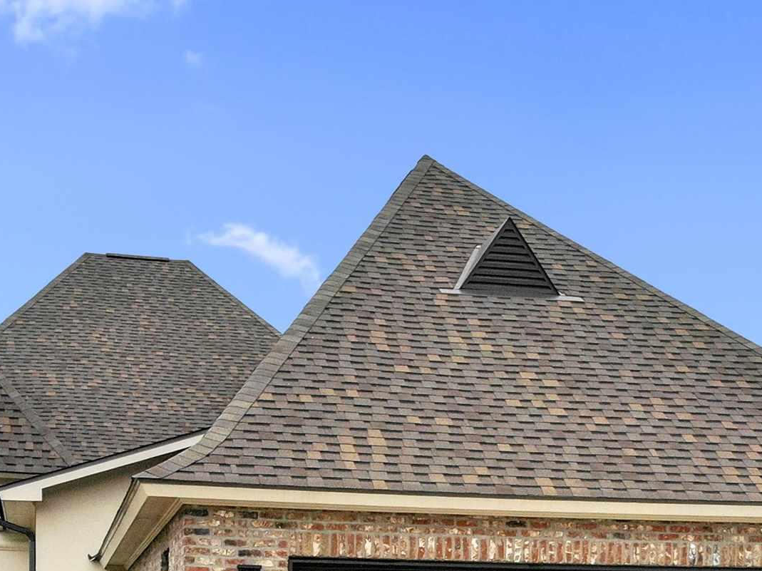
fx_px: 1518
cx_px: 448
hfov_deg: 28.1
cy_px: 695
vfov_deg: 19.9
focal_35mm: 69
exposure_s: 1/1500
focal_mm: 4.5
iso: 100
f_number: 2.8
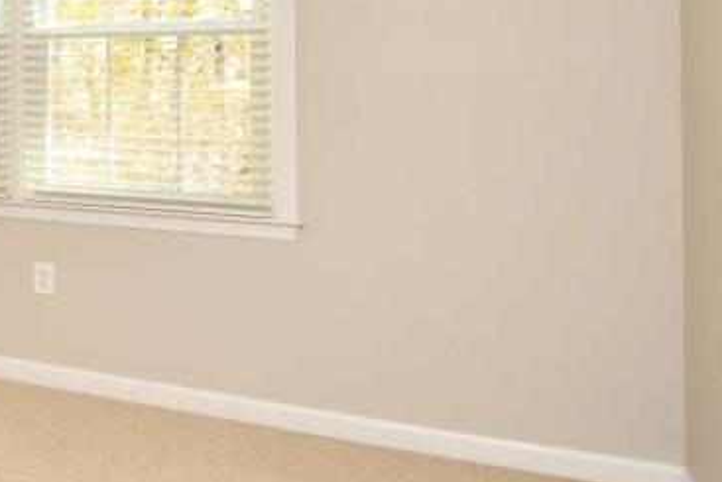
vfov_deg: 26.7
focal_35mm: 49
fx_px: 983
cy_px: 57
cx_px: -232
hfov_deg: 30.9
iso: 560
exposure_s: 1/60
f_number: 4
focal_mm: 10
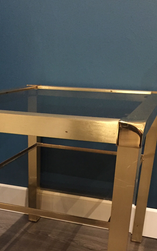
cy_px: 188
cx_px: 53
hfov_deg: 27.3
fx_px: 322
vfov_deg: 41.4
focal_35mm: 47
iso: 500
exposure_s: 1/17
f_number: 2.2
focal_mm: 4.15
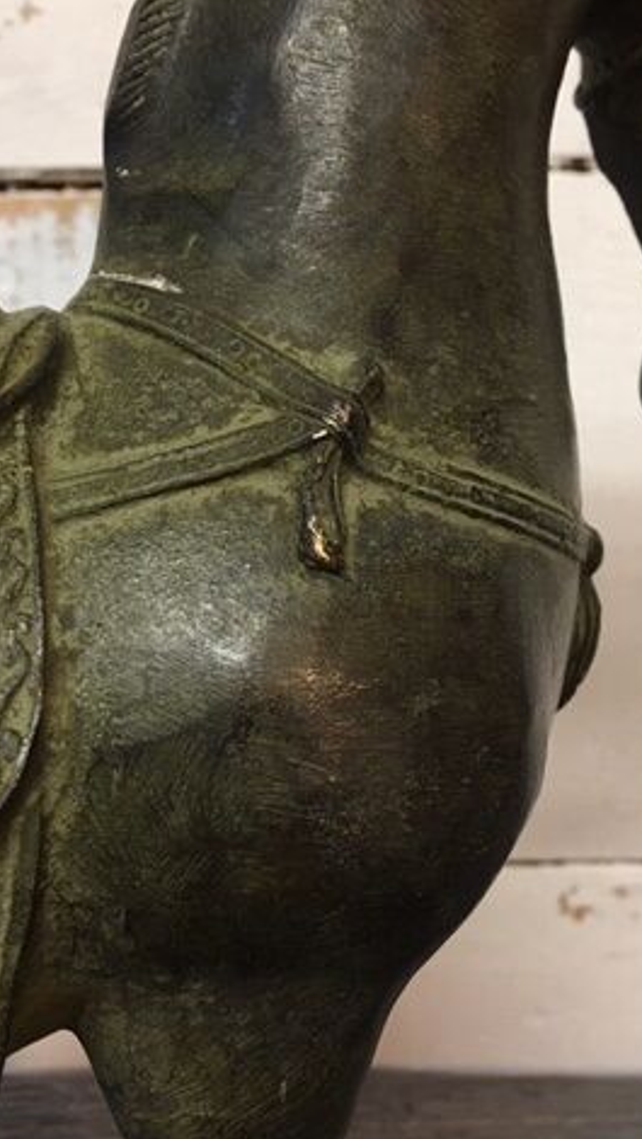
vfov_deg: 47.3
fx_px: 1299
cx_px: 247
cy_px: 540
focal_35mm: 43
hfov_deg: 27.7
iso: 50
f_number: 2.2
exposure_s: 1/17
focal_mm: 4.15
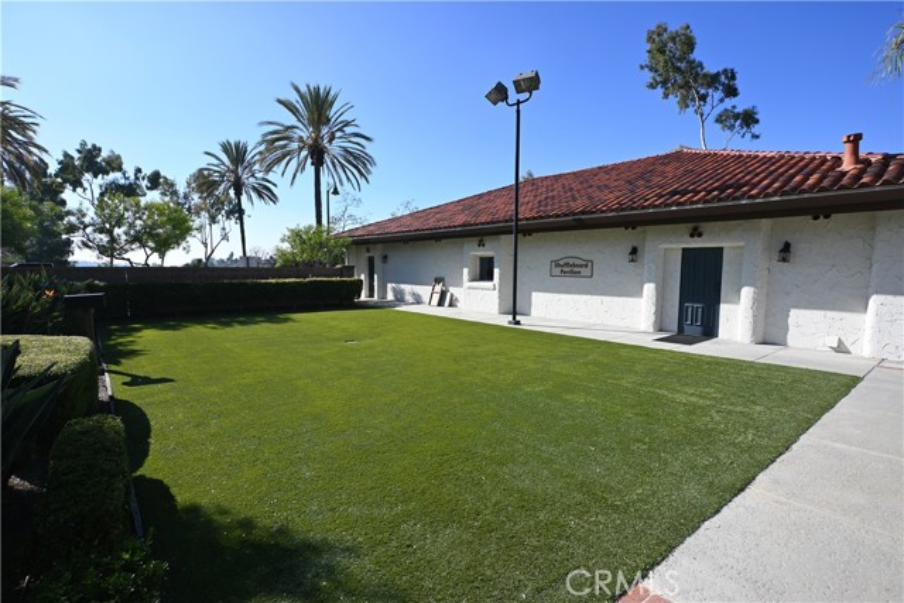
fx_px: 452
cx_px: 452
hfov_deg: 90.0
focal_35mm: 18
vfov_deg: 67.4
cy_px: 302
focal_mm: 12
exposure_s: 1/320
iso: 100
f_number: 6.3
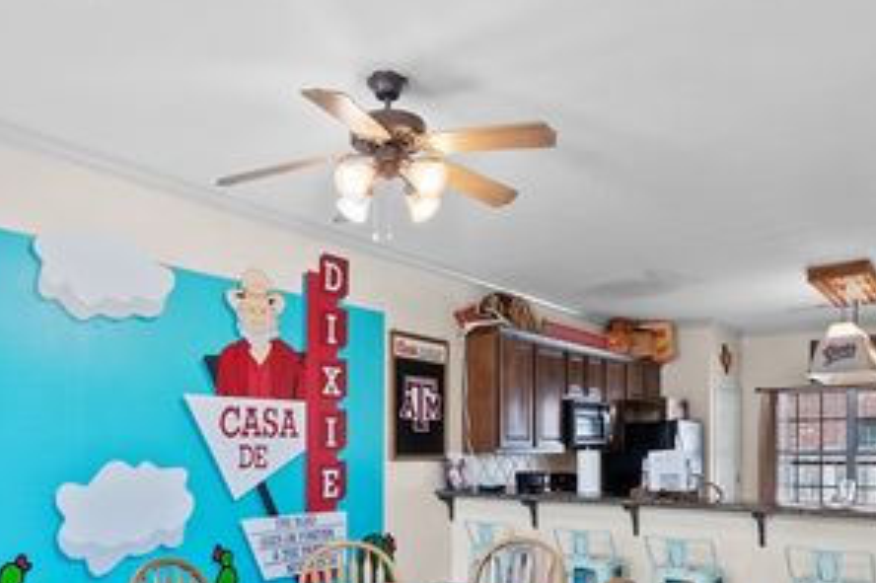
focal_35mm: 27
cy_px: 454
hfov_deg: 67.3
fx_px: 657
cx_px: 402
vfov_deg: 45.8
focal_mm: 11
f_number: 7.1
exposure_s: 1/6
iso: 320
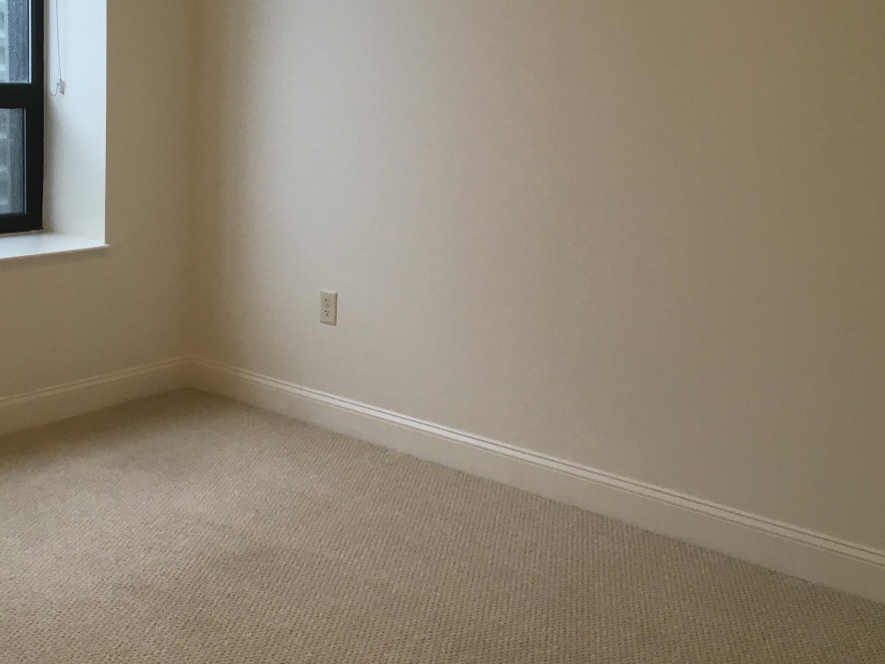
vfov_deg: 31.5
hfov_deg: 40.7
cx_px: 293
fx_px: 1176
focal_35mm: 46
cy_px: 282
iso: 25
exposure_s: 1/30
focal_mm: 4.15
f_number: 2.2
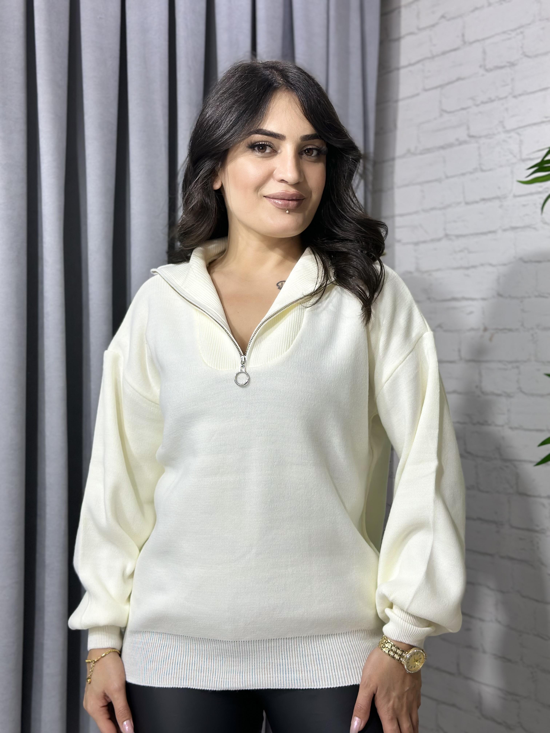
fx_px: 1017
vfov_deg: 39.7
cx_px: 275
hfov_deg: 30.3
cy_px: 366
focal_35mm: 48
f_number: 1.78
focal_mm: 6.86
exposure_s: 1/100
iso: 64
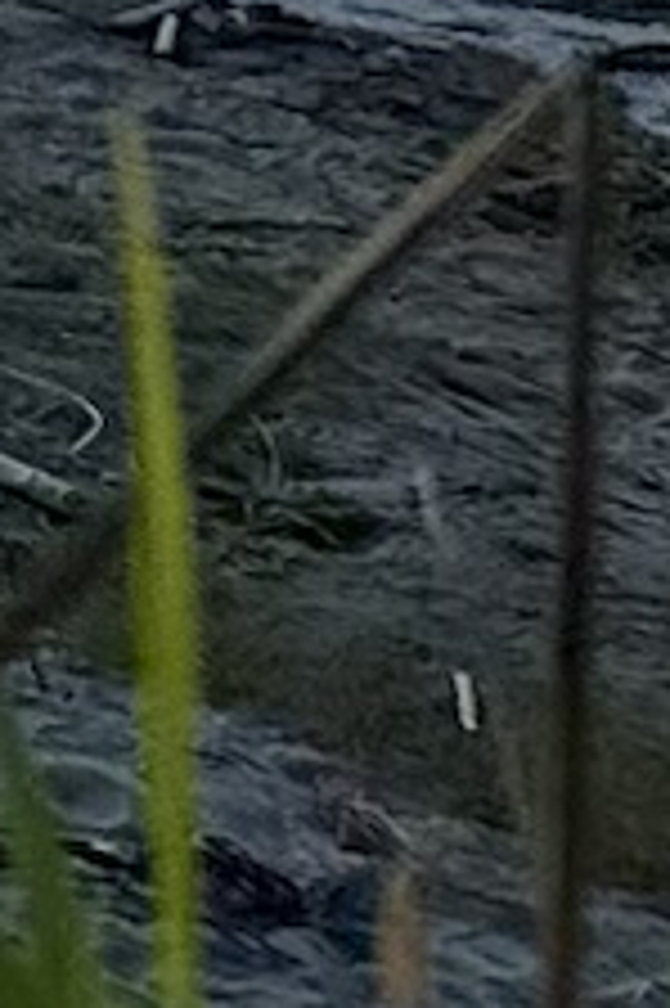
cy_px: -1822
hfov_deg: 4.4
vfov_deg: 8.1
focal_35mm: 223
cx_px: -3530
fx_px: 6235
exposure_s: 1/10417
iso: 80
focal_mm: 6.76
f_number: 1.78
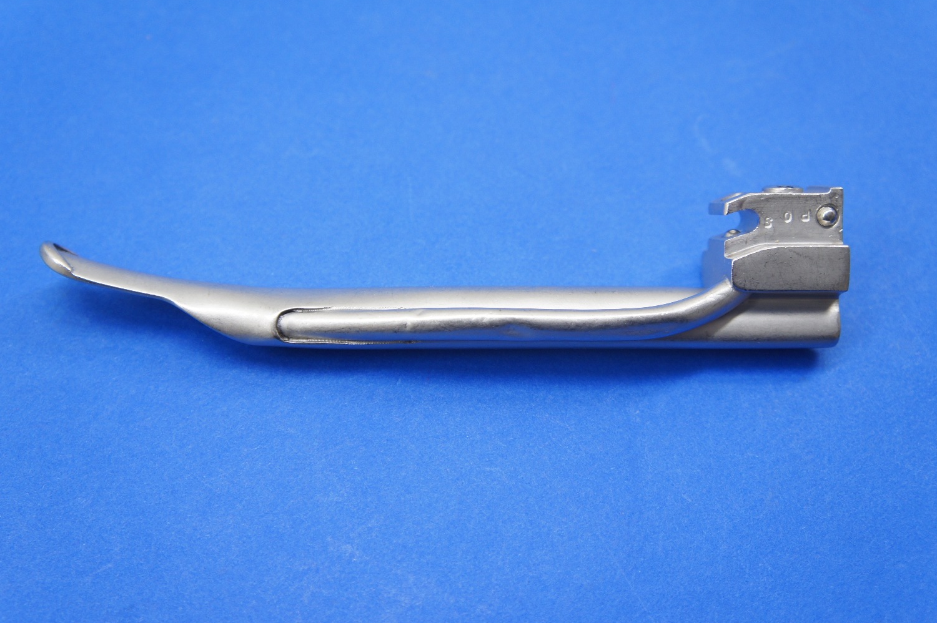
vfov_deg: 28.0
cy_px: 323
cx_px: 469
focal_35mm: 48
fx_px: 1248
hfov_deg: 41.1
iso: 250
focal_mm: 30
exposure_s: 1/50
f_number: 4
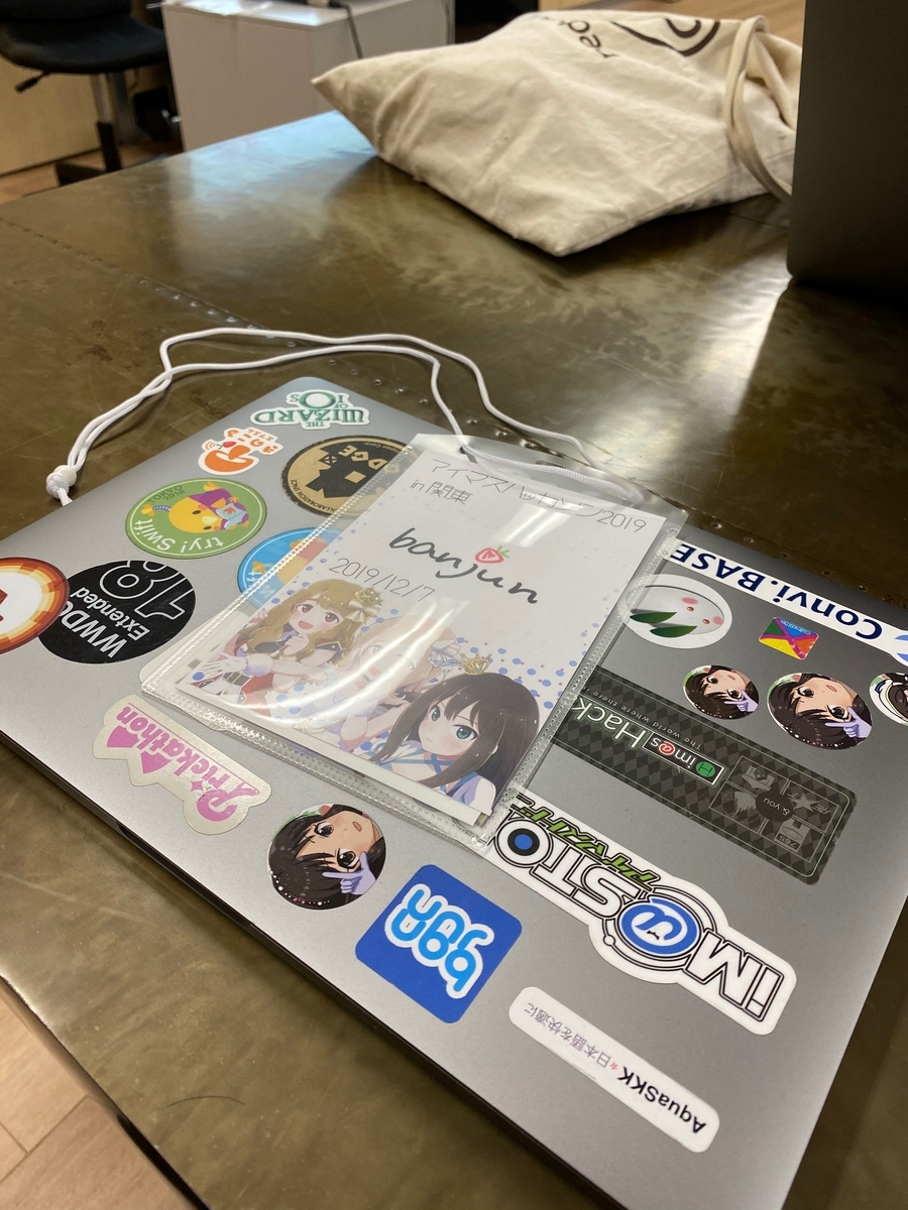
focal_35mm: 26
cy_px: 605
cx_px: 454
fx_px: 909
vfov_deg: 67.3
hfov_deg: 53.1
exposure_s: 1/100
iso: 100
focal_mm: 4.25
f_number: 1.8
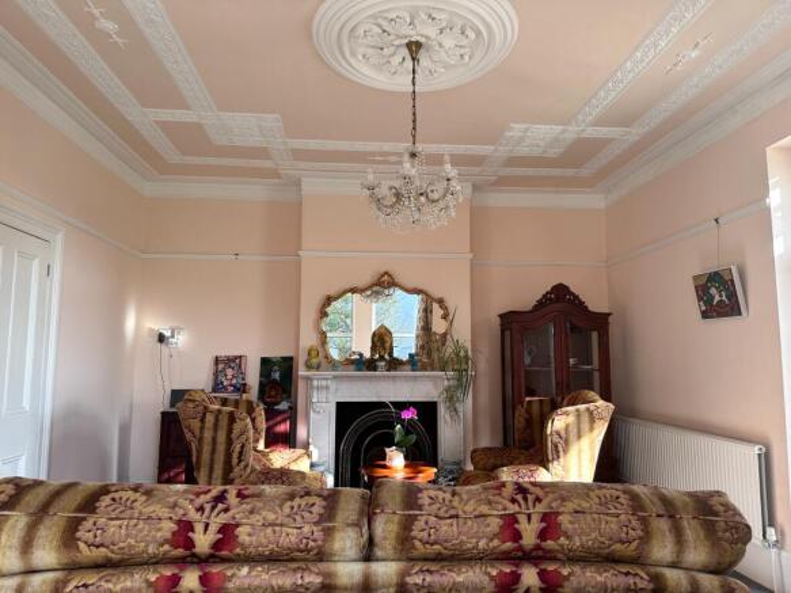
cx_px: 396
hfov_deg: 71.6
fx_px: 548
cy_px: 296
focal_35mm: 24
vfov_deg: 56.8
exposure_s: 1/146
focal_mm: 6.86
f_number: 1.78
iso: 80
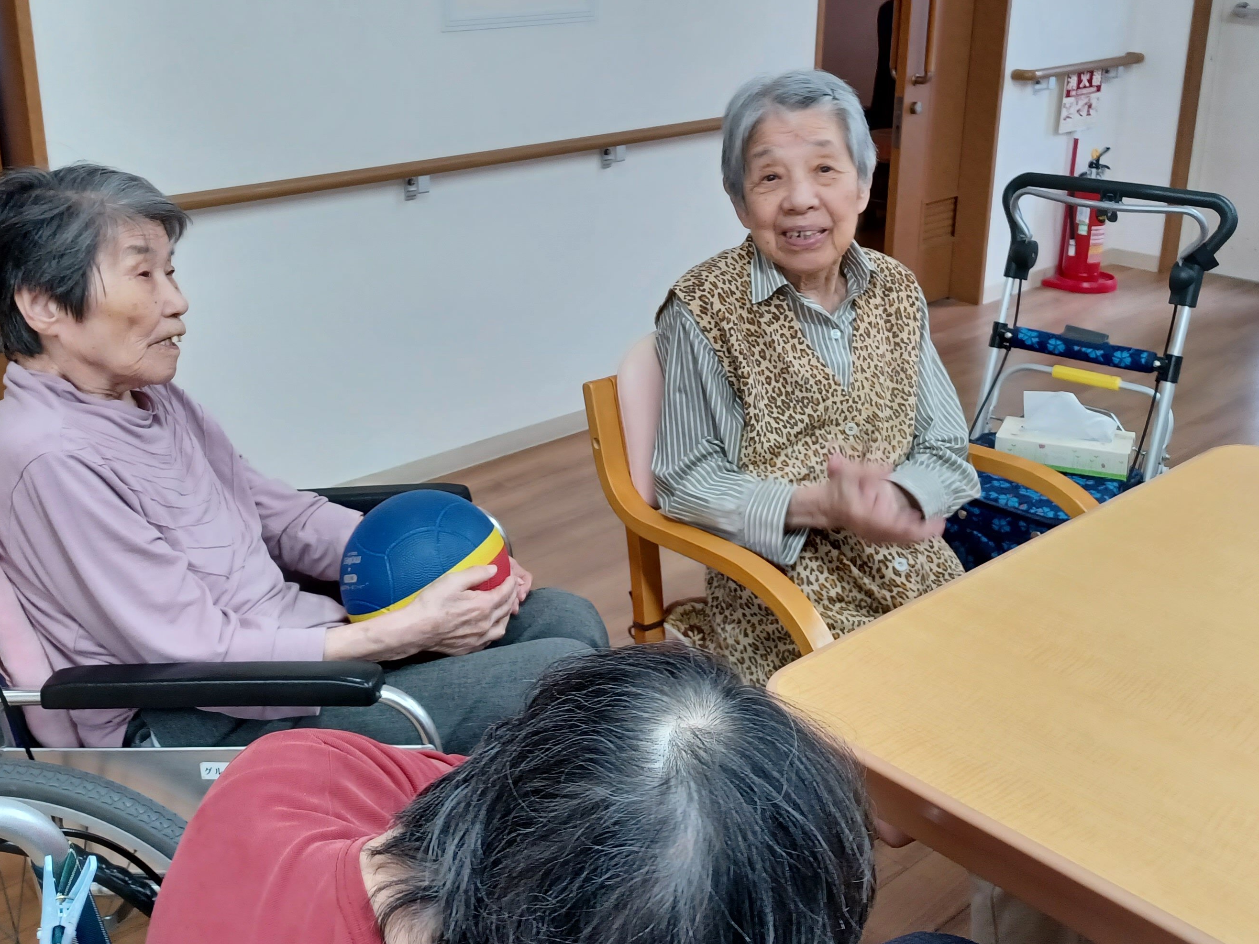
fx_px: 1382
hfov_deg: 48.8
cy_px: 354
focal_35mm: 38
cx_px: 526
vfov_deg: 37.5
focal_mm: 4.6
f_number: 1.8
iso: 320
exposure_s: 1/40
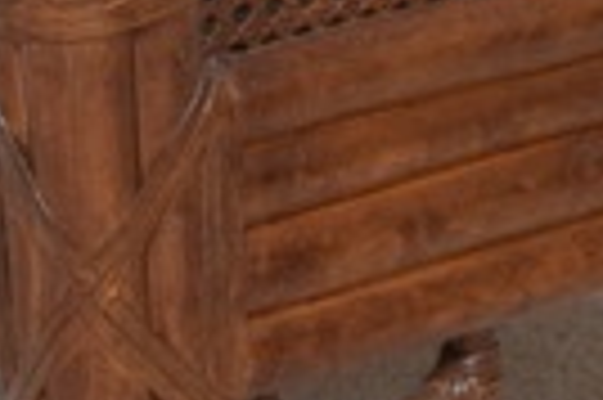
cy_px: -146
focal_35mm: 537
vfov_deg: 2.6
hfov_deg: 3.8
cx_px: 266
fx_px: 8984
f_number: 5.3
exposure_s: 1/60
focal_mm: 48
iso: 800
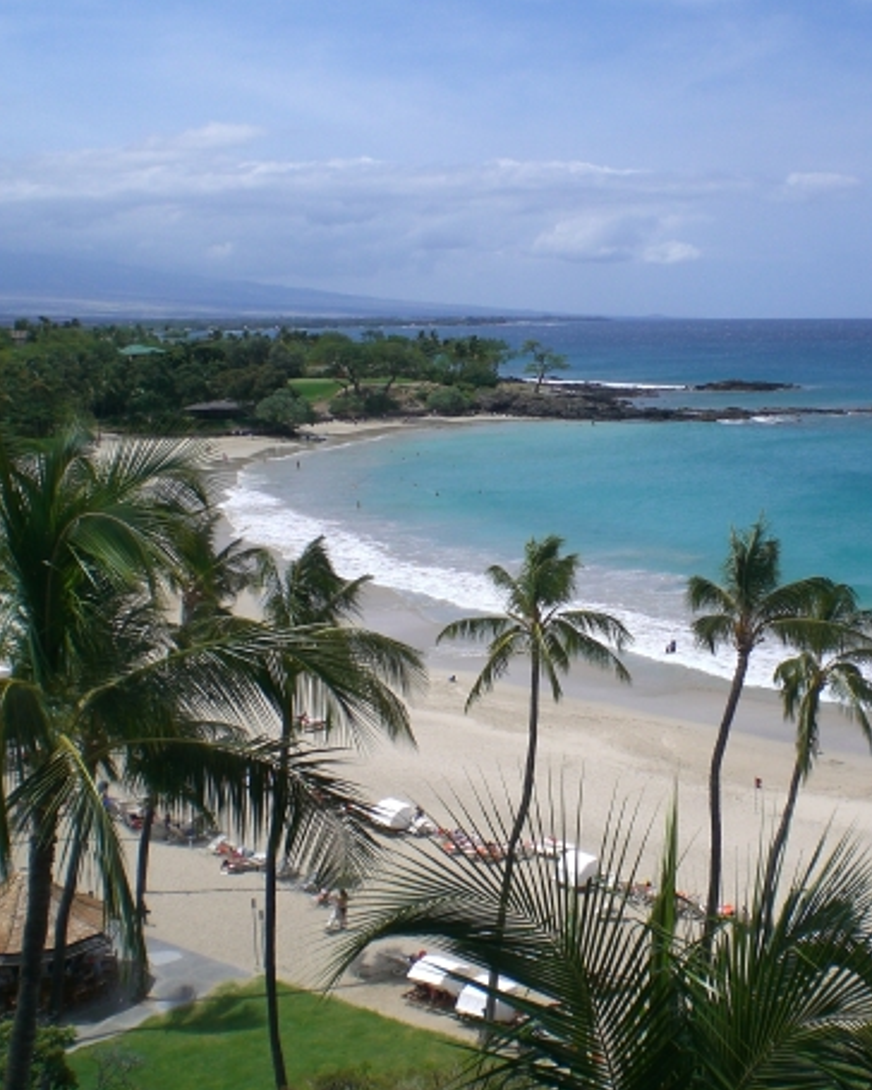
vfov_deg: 37.3
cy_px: 541
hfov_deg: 30.1
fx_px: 1613
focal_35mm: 50
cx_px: 545
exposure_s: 1/640
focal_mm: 6.3
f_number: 4.4
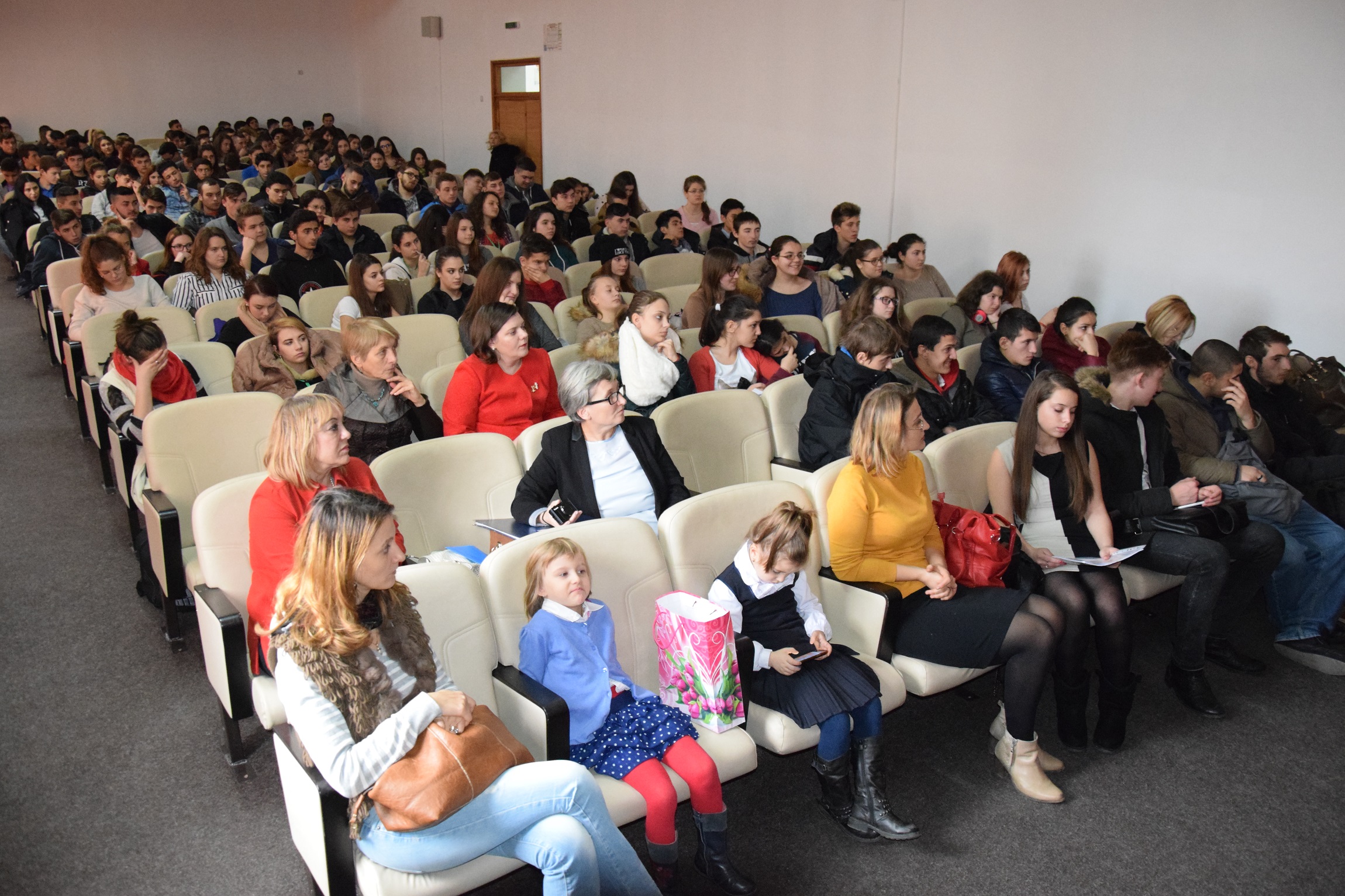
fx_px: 1009
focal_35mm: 27
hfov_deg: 67.4
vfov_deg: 47.9
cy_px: 448
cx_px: 672
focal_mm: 18
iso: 5000
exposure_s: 1/100
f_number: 3.5
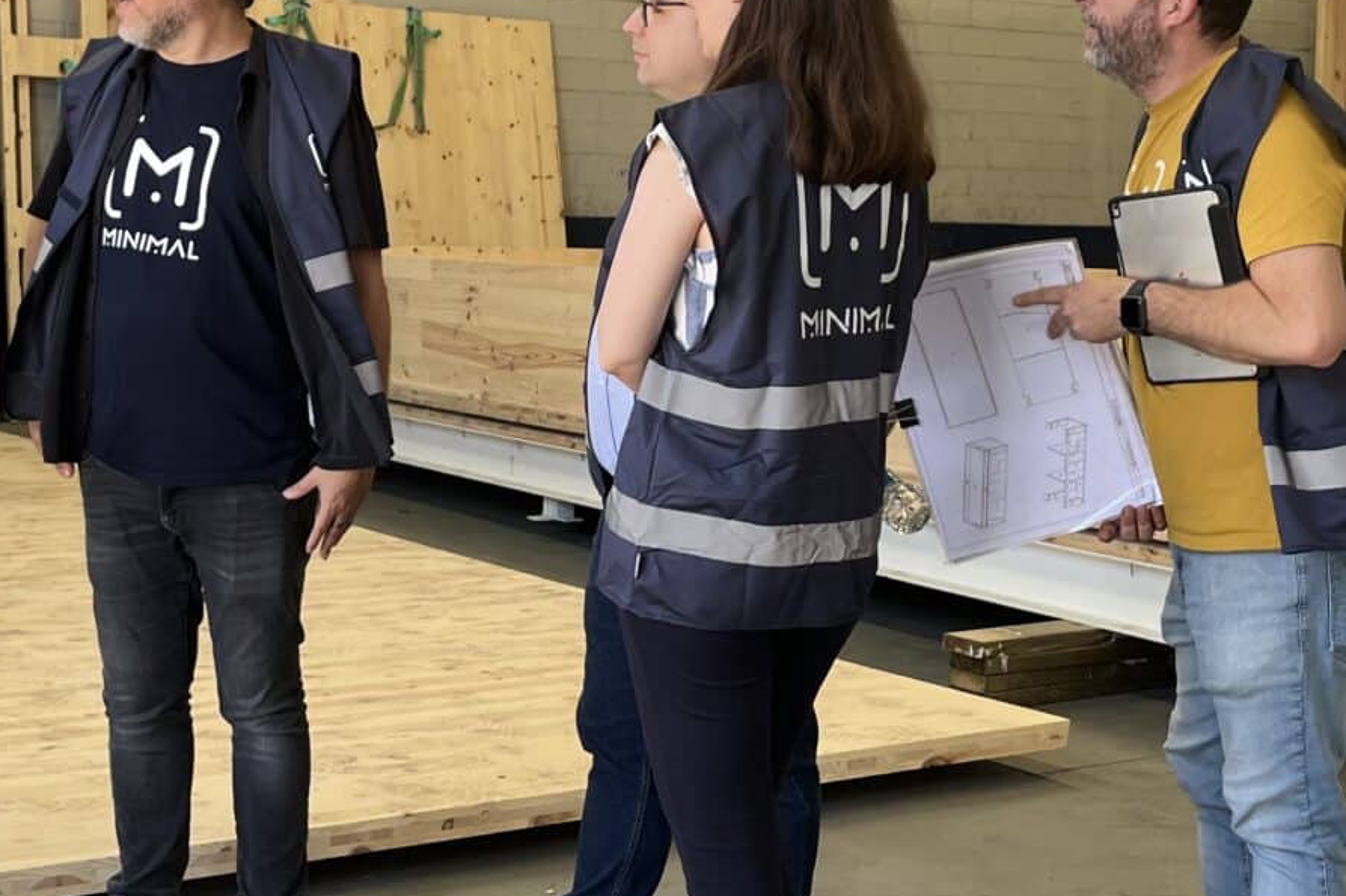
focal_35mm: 62
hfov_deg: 32.4
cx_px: 683
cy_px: 316
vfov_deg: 21.8
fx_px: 2318
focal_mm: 5.1
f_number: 1.6
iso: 64
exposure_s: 1/121
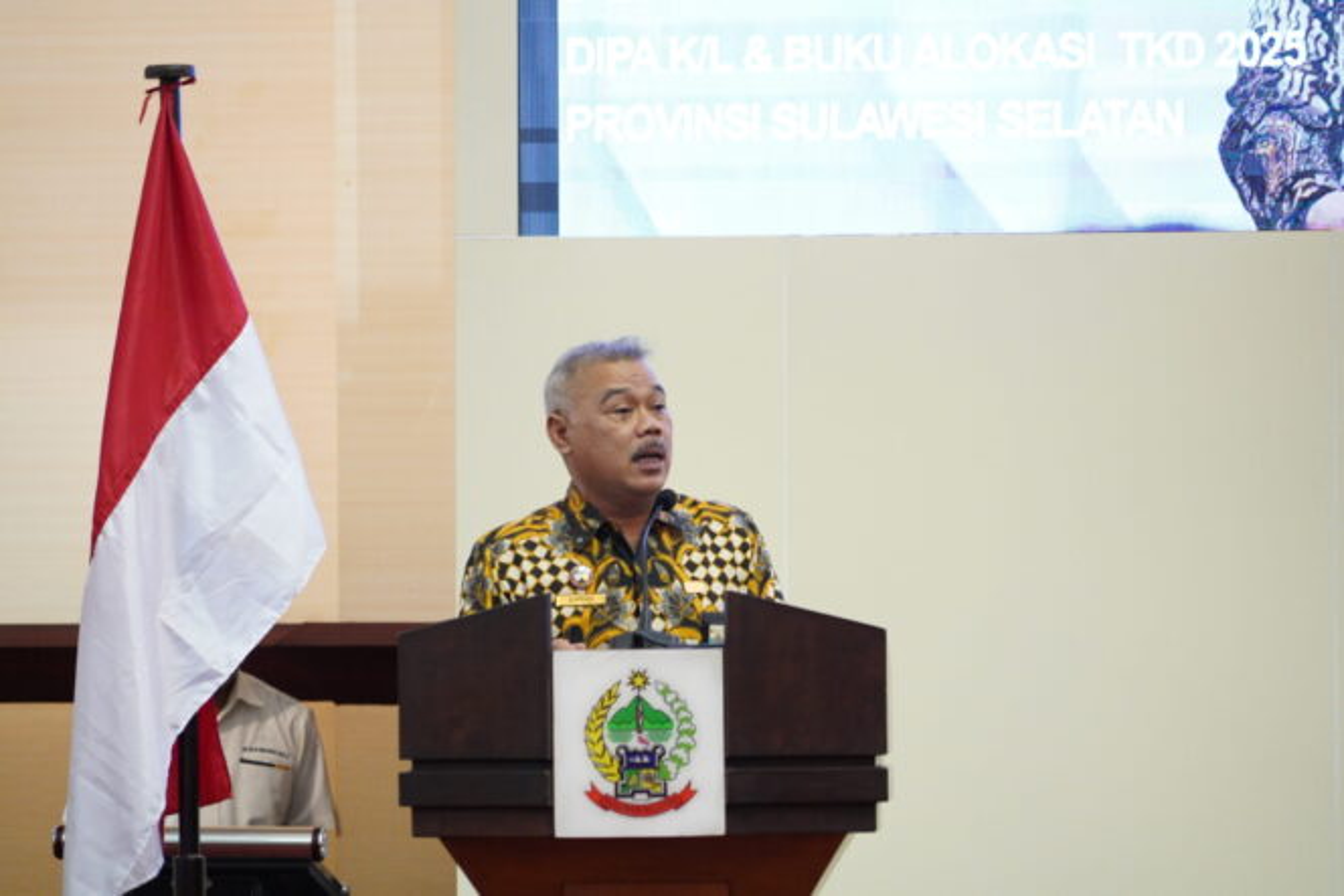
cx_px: 672
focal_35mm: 240
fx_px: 8961
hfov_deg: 8.6
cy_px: 448
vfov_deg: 5.7
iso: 8000
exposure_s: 1/125
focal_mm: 240
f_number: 6.3
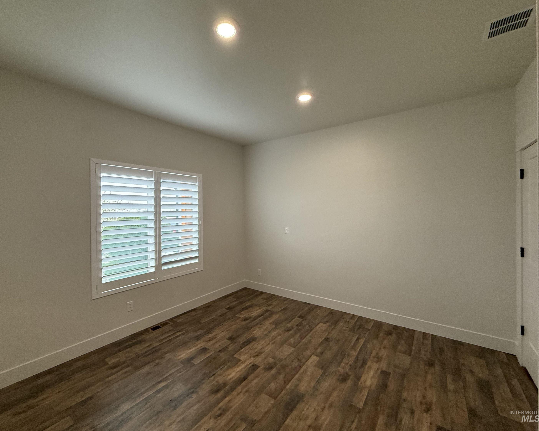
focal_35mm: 15
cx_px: 258
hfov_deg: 96.7
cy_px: 211
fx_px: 239
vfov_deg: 84.0
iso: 200
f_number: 2.2
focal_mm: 2.22
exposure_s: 1/120
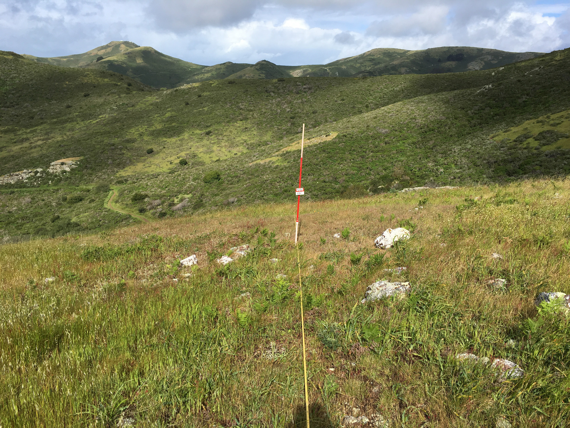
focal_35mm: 29
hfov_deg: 61.7
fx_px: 478
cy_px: 214
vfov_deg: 48.2
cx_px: 285
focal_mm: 4.15
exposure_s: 1/1700
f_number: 2.2
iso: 25
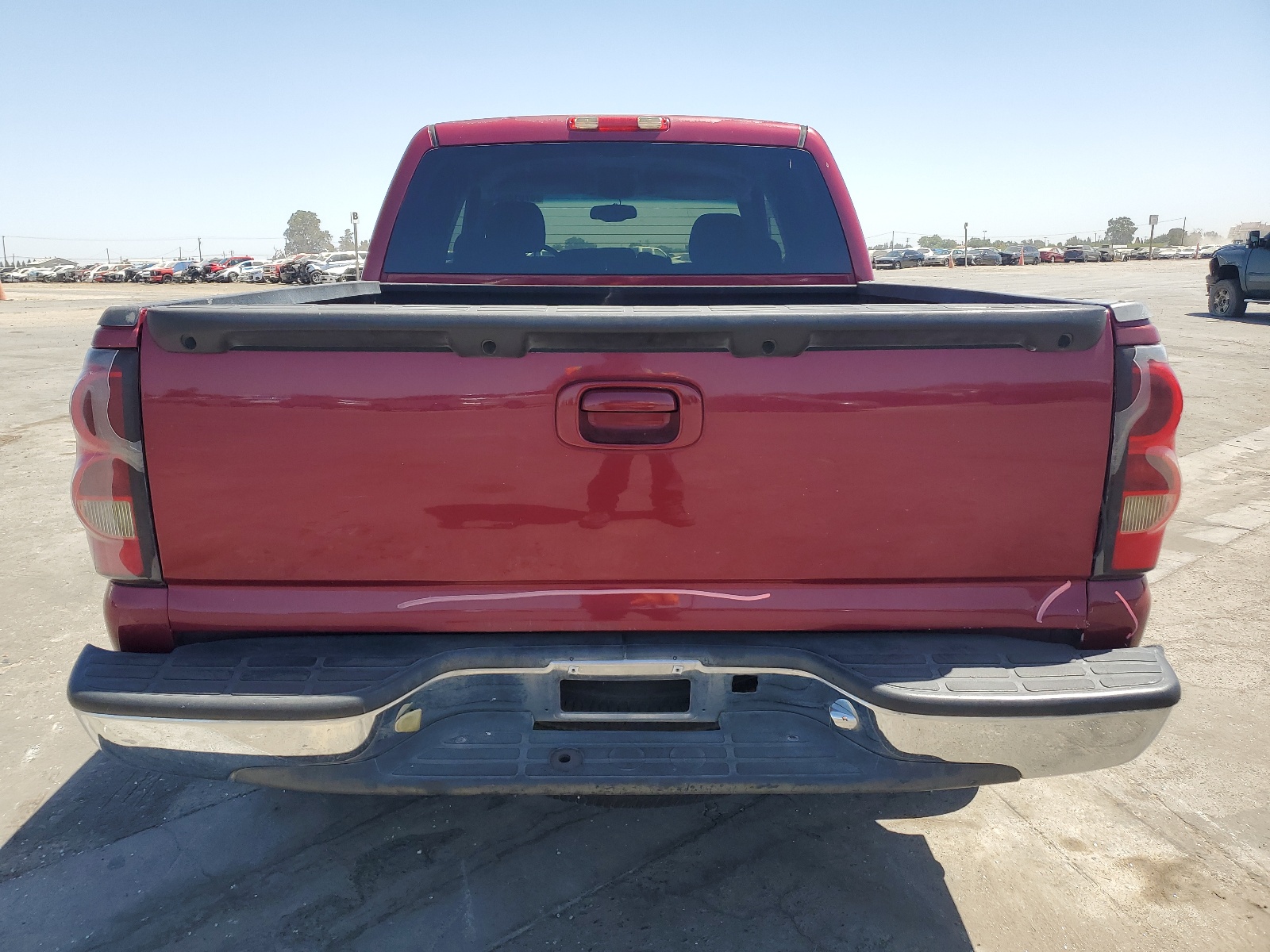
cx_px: 635
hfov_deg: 67.3
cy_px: 476
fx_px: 954
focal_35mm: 26
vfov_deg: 53.1
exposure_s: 1/1667
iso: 50
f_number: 1.5
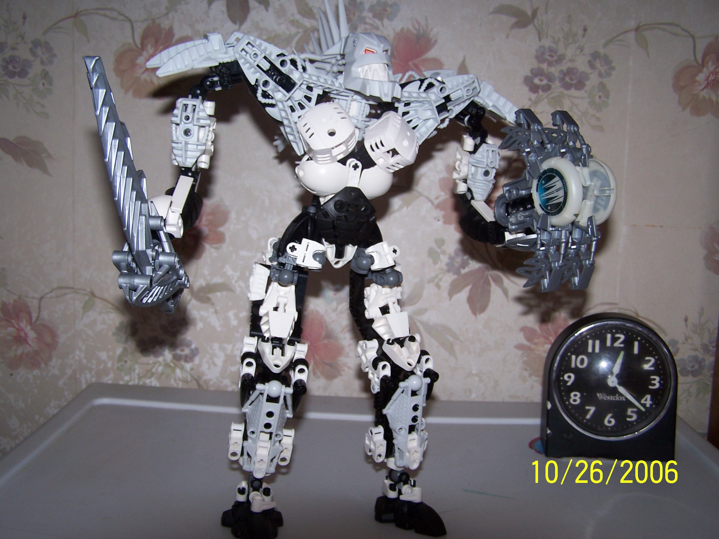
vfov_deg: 37.7
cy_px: 270
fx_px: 789
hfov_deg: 49.0
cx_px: 360
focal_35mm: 38
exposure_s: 1/60
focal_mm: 6.3
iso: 80
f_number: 2.8
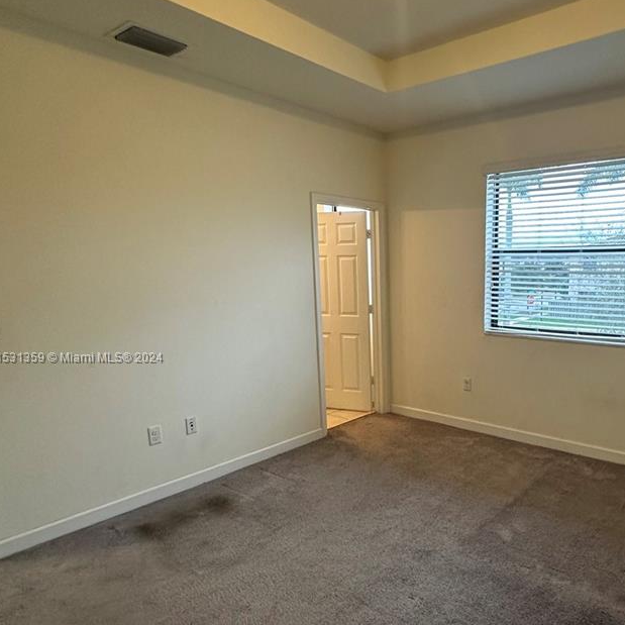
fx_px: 490
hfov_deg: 62.9
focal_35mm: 24
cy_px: 358
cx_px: 432
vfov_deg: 64.7
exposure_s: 1/60
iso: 200
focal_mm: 2.22
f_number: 2.2
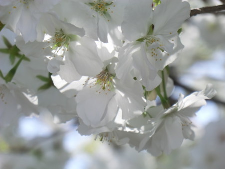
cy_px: 84
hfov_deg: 8.2
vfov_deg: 6.2
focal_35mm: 240
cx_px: 112
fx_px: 1561
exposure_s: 1/400
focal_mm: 43
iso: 80
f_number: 5.7
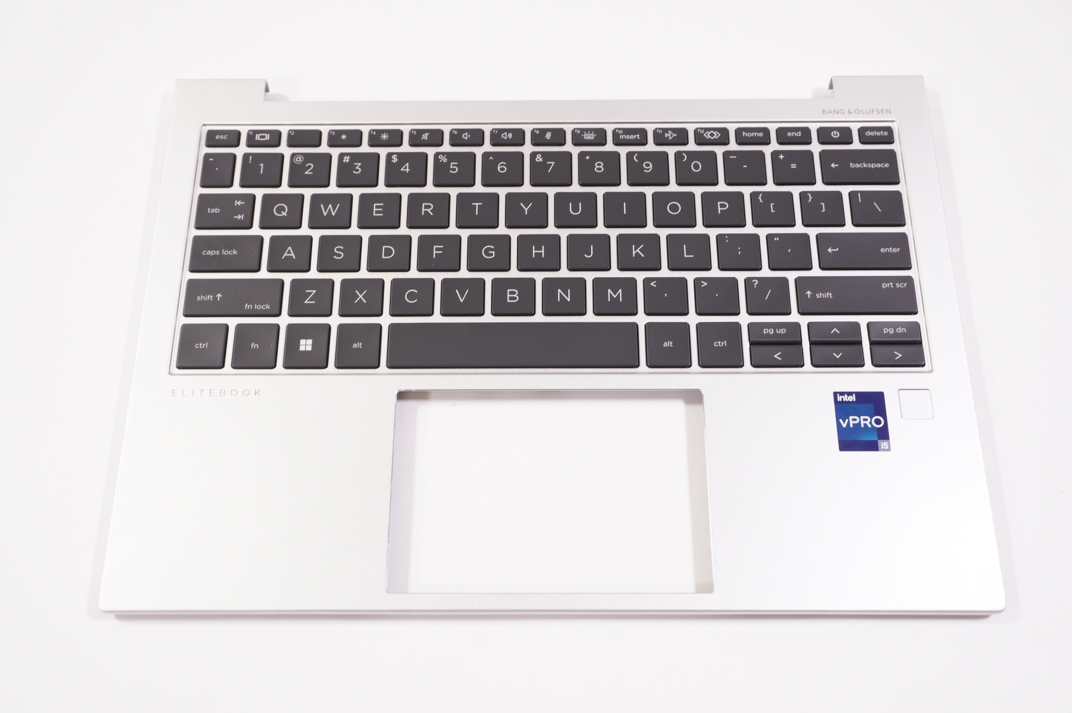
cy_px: 356
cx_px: 536
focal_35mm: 38
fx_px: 1116
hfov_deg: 51.3
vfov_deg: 35.4
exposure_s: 1/80
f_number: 6.3
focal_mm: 25
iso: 500
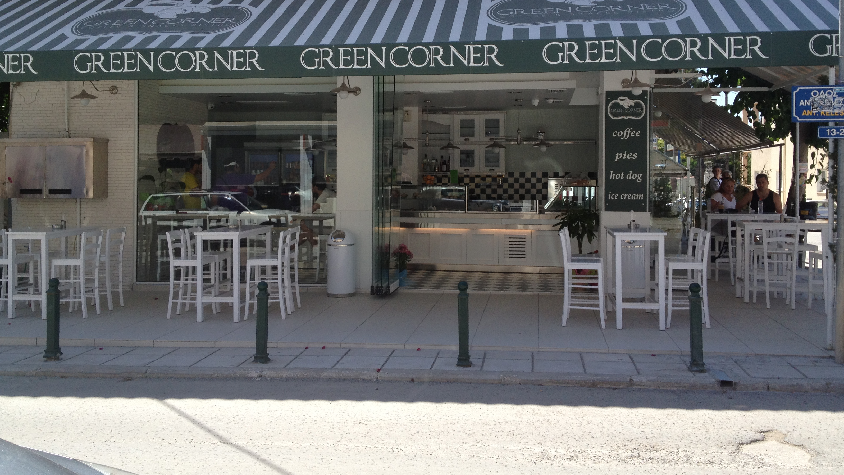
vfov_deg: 30.3
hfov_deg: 51.6
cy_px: 172
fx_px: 873
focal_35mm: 39
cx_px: 422
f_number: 2.4
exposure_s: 1/1042
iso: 64
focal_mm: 4.28
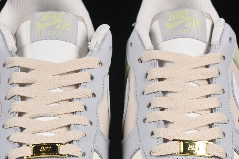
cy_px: 177
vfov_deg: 7.0
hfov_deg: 10.5
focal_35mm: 195
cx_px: 111
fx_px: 1294
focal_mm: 50
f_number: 8
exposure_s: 1/80
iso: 160
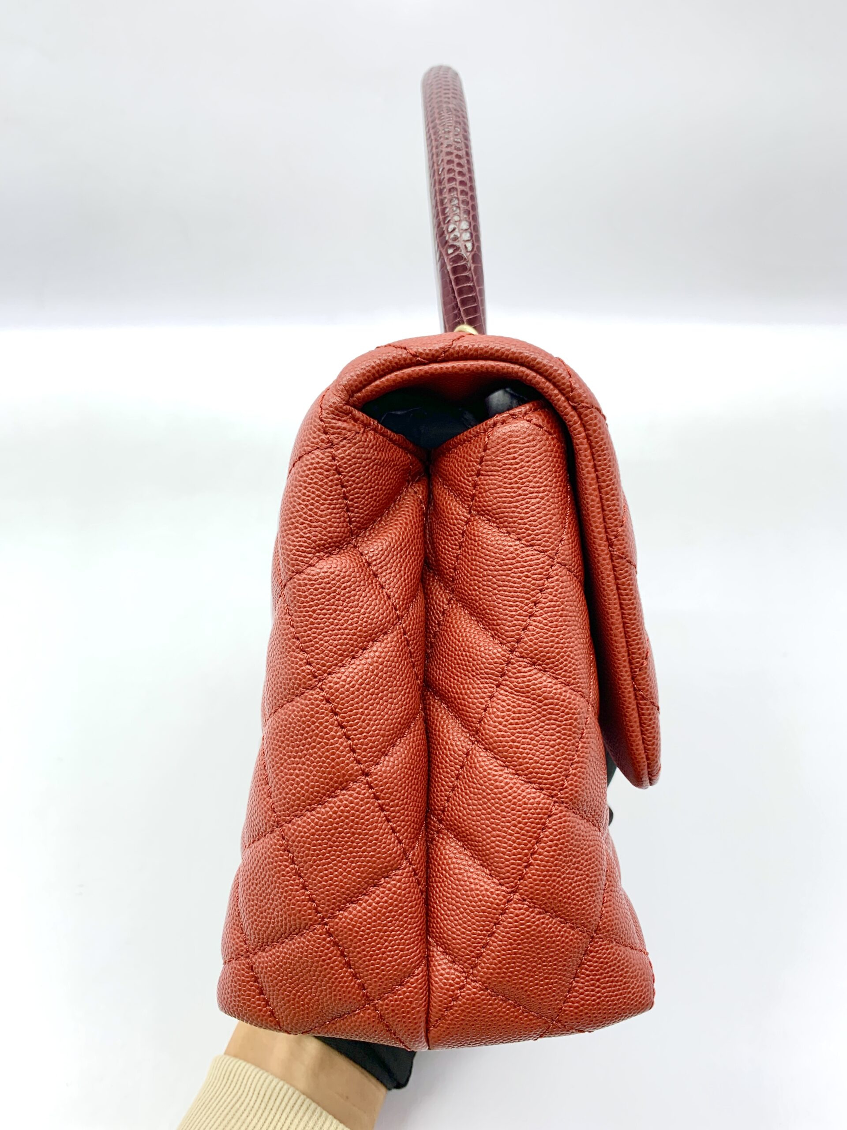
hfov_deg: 53.1
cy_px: 565
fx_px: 848
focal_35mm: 26
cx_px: 424
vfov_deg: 67.3
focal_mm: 4.25
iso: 64
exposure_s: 1/100
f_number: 1.8
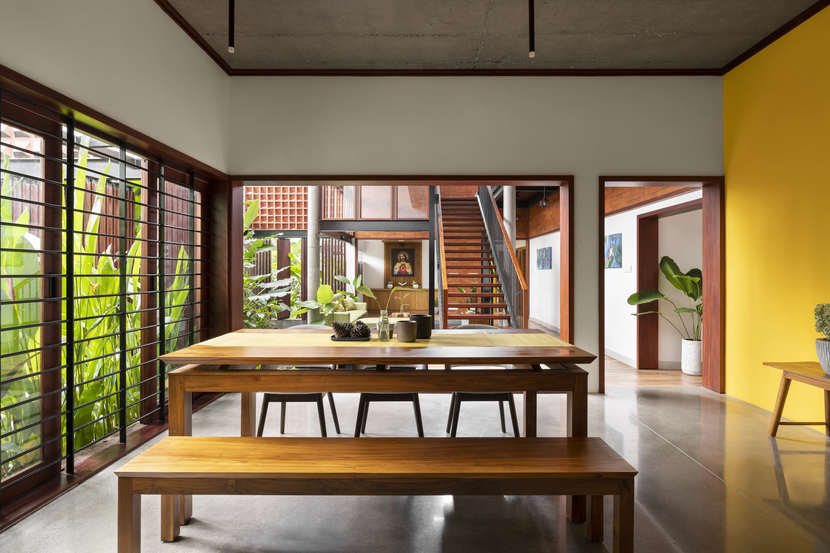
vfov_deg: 64.5
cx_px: 415
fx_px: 438
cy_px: 276
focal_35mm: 19
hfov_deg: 86.9
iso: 125
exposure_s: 3
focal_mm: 19
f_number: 11
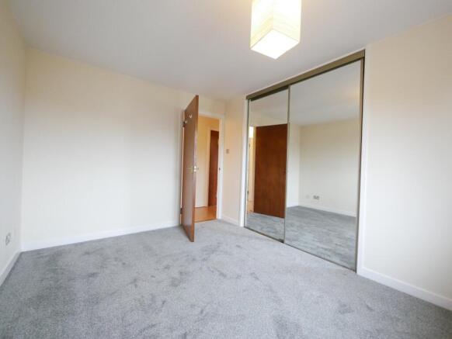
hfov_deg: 102.0
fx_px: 183
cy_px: 170
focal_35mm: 14
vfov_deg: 85.7
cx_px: 226
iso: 3200
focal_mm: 7
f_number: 4
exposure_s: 1/50
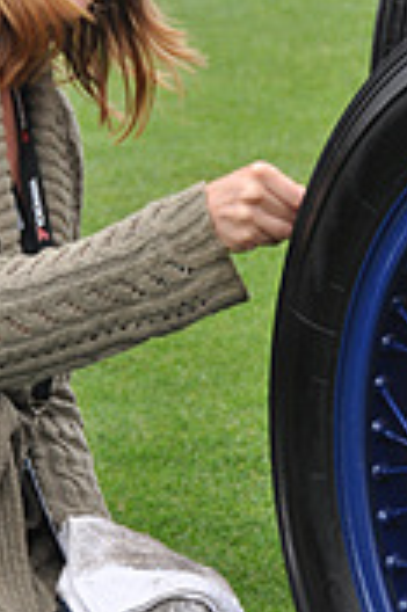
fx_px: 5490
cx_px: 195
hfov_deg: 4.2
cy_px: 431
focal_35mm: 323
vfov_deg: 6.4
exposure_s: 1/250
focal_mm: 95
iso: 400
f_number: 5.3
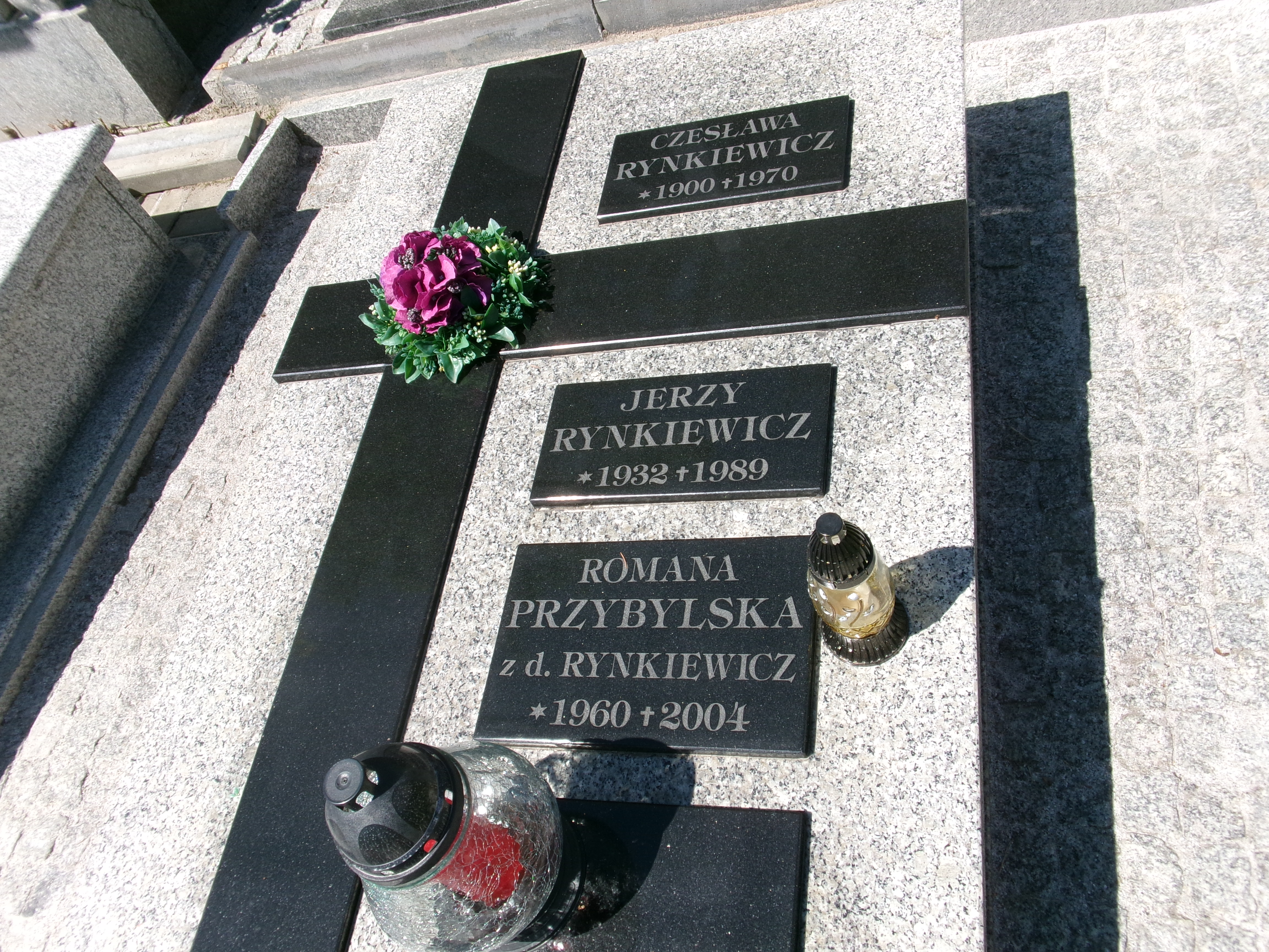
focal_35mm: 28
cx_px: 634
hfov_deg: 63.4
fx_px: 1026
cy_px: 476
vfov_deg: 49.7
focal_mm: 5.1
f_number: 10.8
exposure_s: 1/120
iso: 100
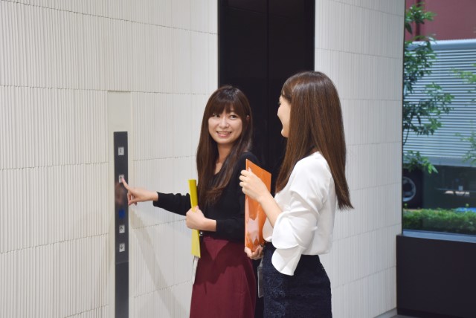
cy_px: 159
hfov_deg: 31.9
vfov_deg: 21.6
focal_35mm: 63
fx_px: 834
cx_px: 238
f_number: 4.5
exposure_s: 1/15
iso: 250
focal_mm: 42
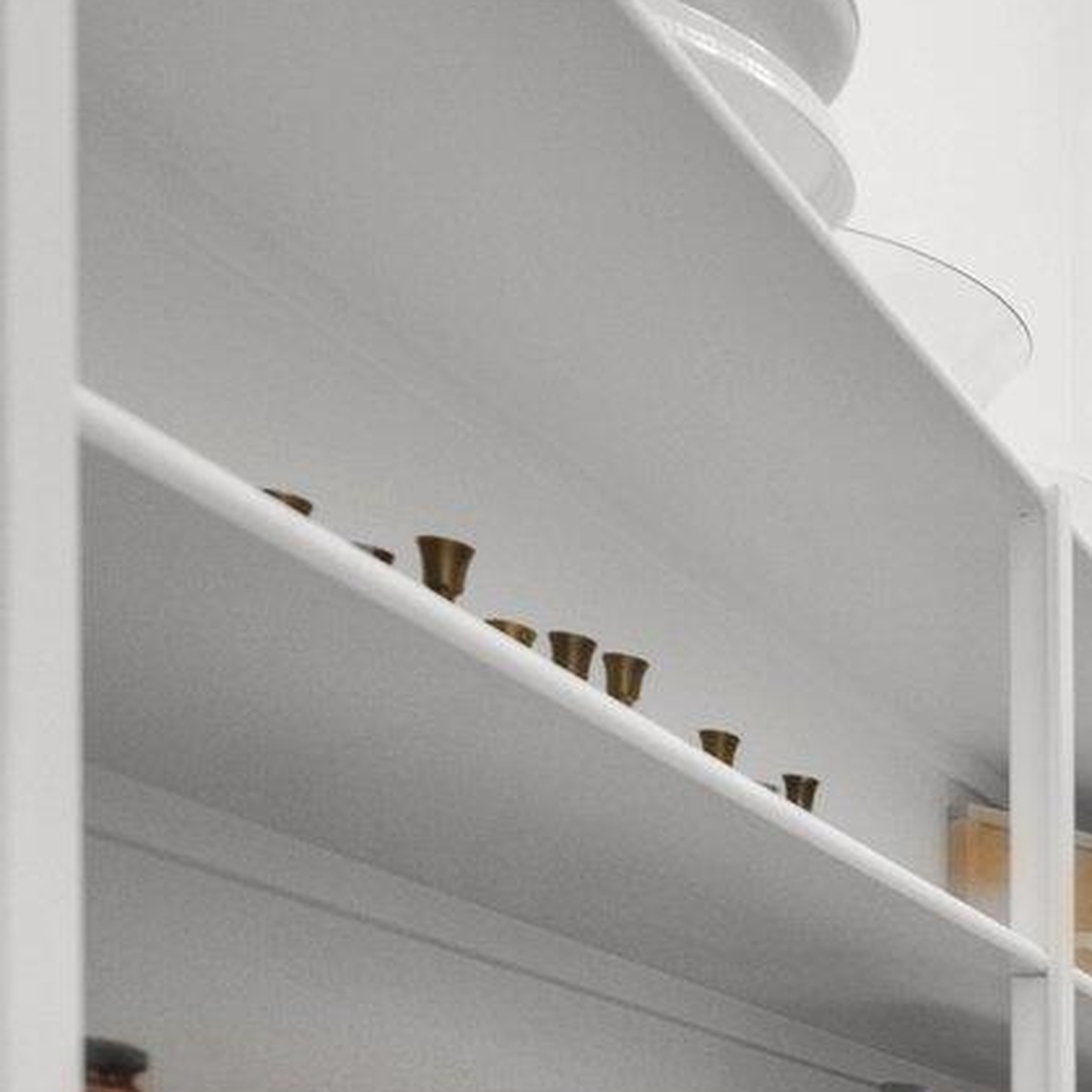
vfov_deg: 25.5
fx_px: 2070
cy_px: 1408
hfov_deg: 22.4
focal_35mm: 58
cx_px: 1765
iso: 640
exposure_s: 1/50
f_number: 4
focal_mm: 14
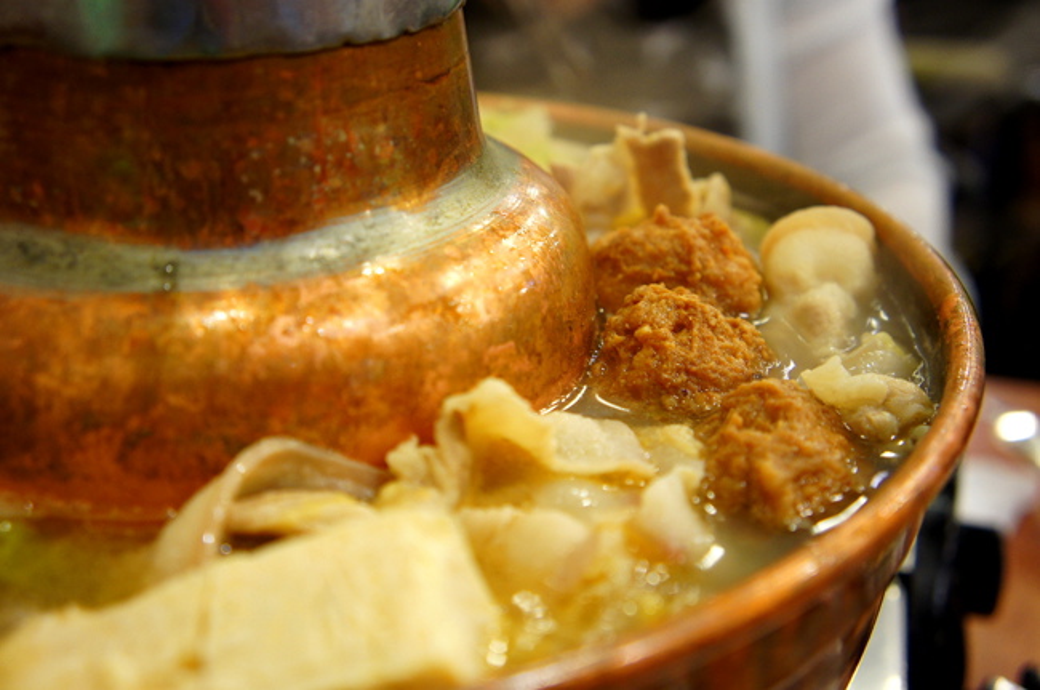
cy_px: 345
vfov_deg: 28.0
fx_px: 1384
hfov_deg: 41.2
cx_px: 520
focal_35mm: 48
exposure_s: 1/20
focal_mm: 32
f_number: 4.5
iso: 400
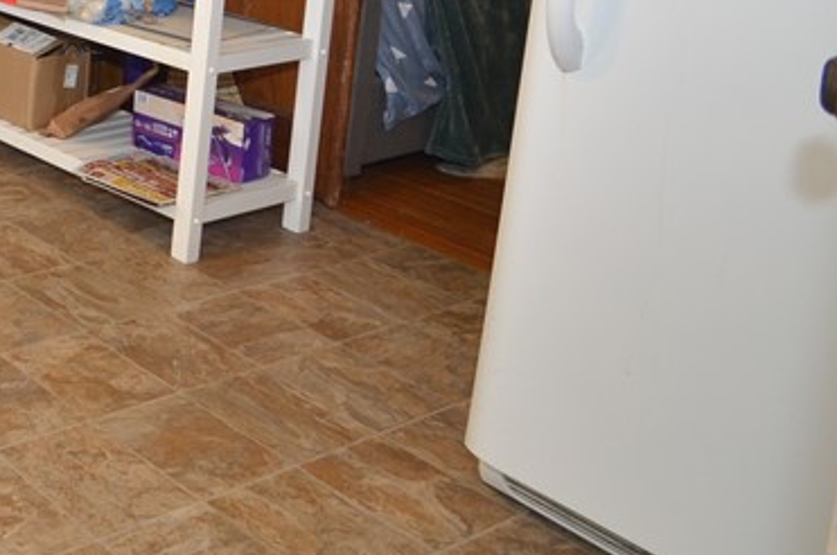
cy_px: -150
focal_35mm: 44
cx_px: -369
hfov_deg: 29.9
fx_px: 1021
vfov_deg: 26.3
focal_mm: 10
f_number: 5.6
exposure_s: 1/15
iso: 400
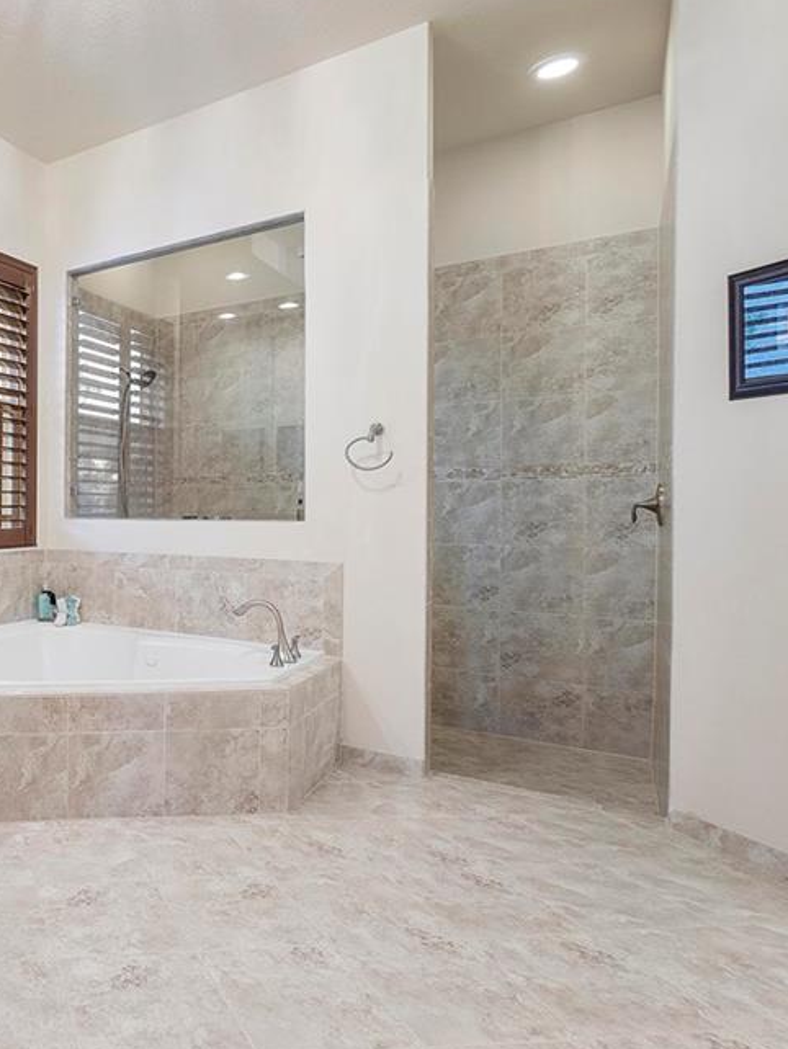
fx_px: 698
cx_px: -10
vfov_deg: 73.9
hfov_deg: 48.0
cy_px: 517
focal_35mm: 23
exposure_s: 1/5
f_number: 8
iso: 250
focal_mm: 10
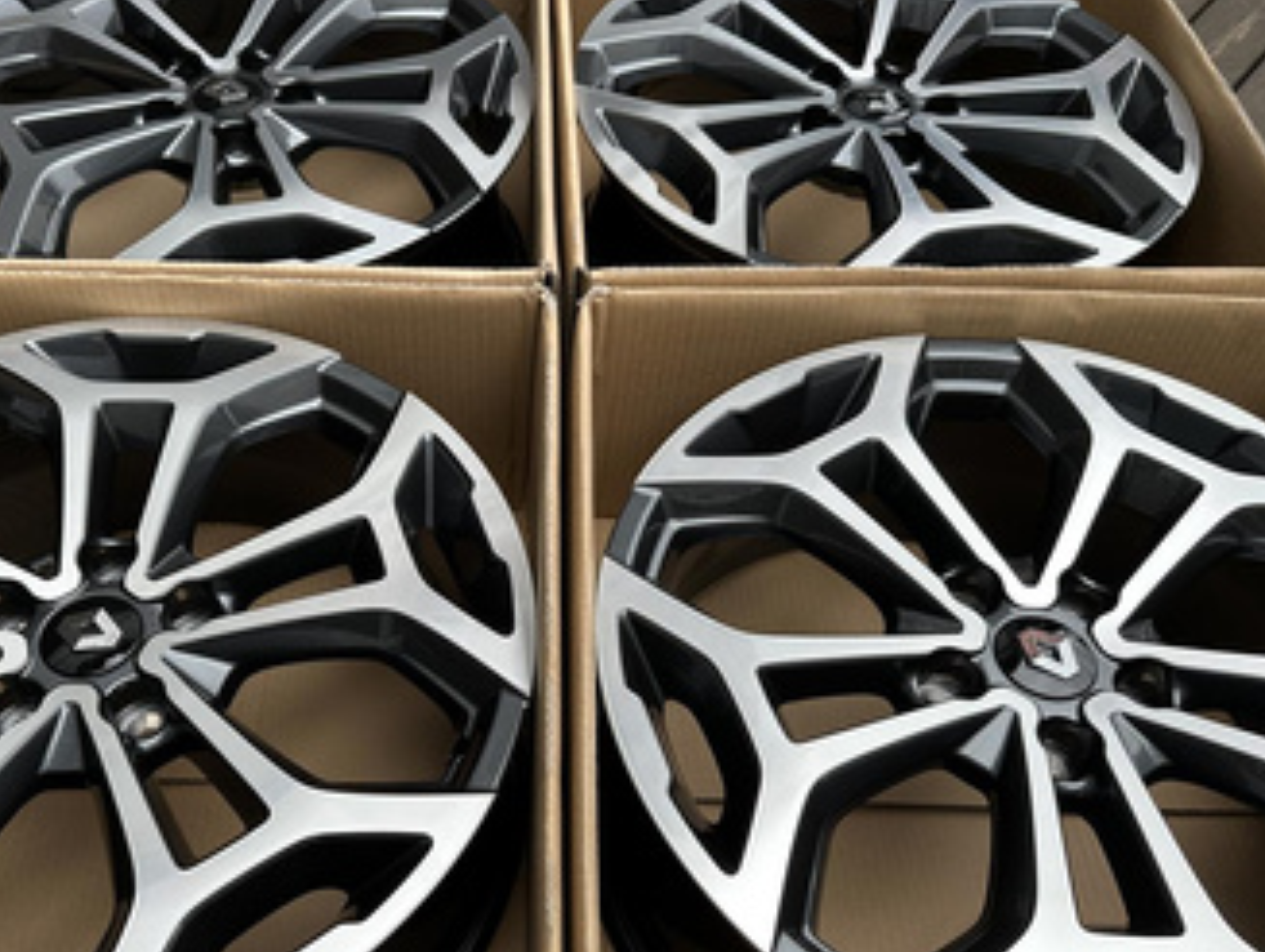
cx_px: 515
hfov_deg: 54.9
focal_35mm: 33
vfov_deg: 42.8
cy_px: 584
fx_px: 1207
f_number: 1.78
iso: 80
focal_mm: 6.86
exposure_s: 1/486
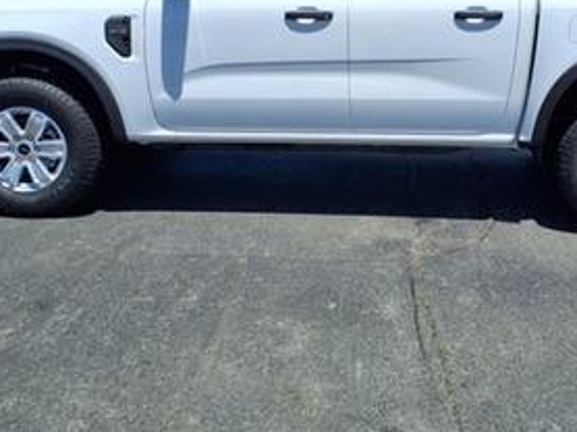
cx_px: 382
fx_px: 816
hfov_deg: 38.5
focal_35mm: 49
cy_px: 66
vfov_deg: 28.8
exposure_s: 1/3333
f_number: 1.9
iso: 40
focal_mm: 3.58
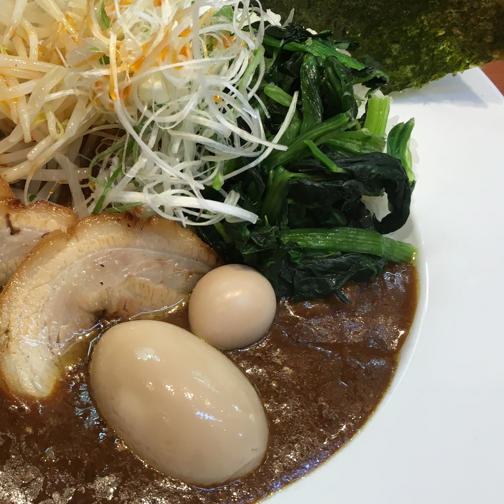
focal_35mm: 53
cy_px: 254
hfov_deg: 31.2
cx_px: 87
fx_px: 873
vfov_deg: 32.2
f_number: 2.2
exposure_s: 1/30
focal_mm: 4.15
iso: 25
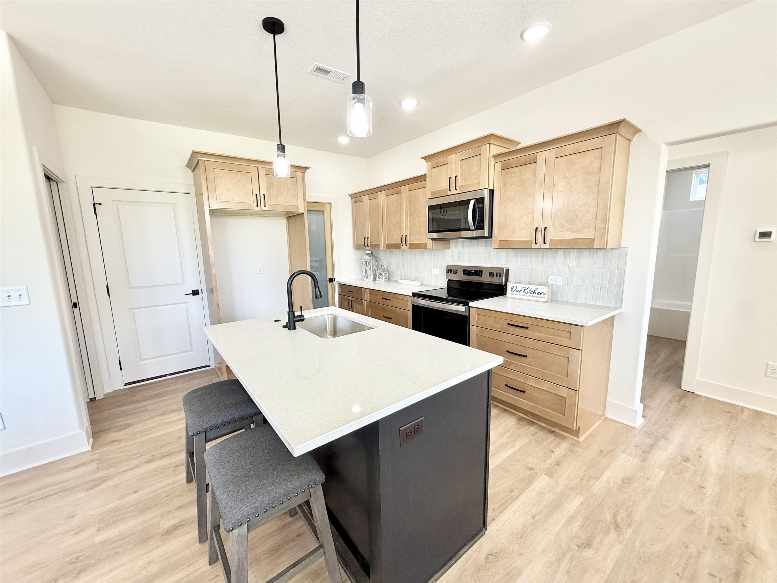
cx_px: 388
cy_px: 292
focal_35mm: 14
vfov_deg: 85.7
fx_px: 314
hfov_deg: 102.1
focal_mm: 2.22
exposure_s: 1/120
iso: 125
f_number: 2.2
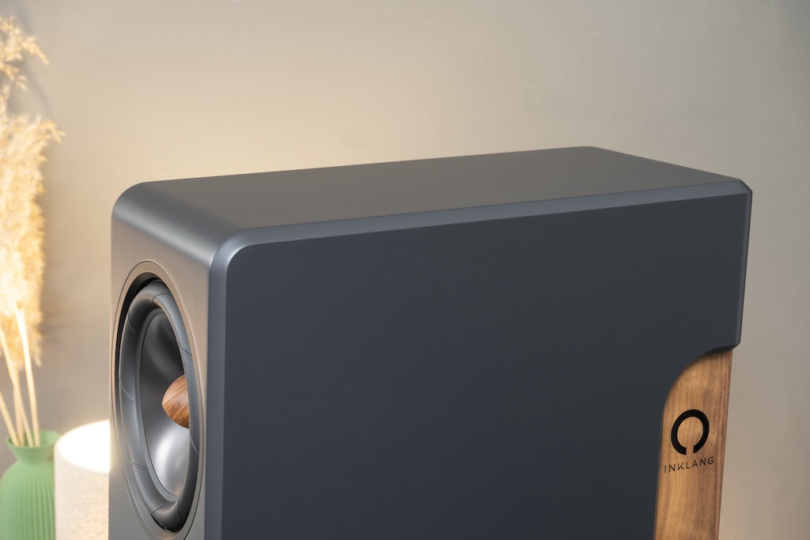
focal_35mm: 70
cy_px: 270
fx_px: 1575
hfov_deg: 28.8
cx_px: 405
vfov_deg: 19.5
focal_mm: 70
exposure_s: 2
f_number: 11
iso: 125
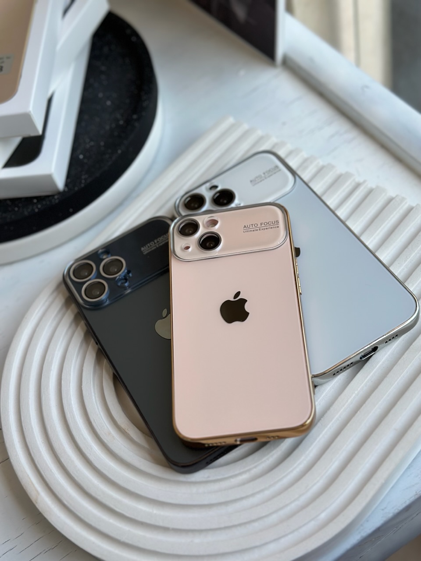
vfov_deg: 39.7
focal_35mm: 48
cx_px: 210
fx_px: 778
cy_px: 280
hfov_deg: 30.3
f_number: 1.78
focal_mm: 6.86
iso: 80
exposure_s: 1/1062
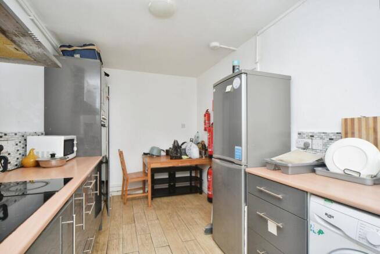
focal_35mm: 18
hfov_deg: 90.0
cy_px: 127
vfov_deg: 67.5
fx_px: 190
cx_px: 190
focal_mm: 18
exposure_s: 1/60
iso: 800
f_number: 9
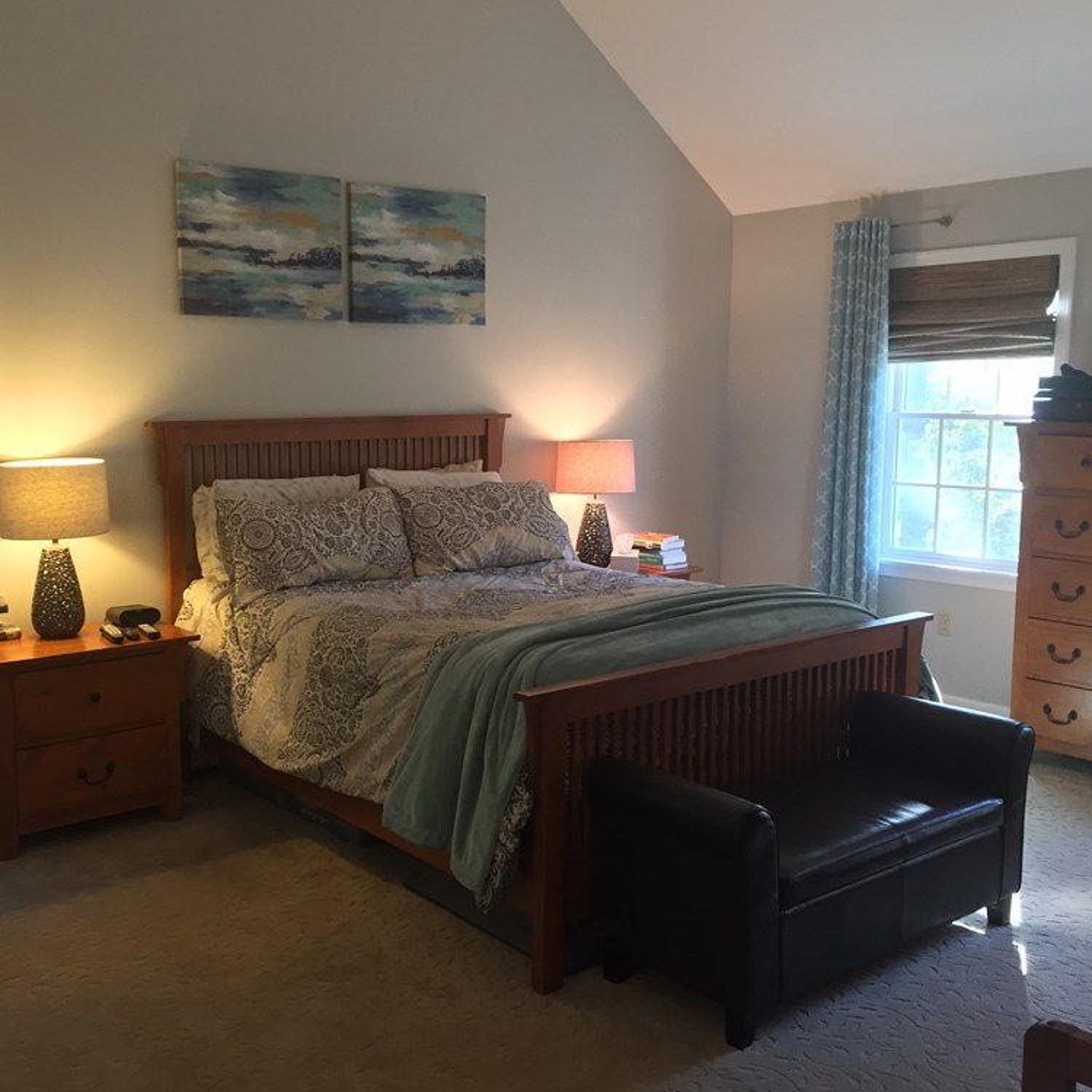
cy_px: 542
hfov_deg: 46.9
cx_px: 431
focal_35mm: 35
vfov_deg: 47.2
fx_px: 1249
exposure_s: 1/30
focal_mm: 4.15
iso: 200
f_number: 2.2
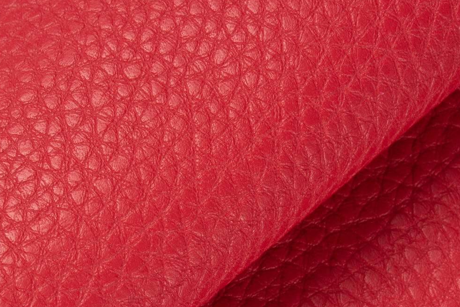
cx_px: 135
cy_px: 337
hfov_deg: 13.1
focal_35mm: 156
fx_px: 1993
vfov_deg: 8.7
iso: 100
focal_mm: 60
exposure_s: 1/125
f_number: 20
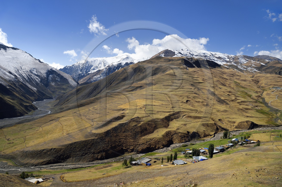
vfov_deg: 49.5
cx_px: 141
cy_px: 94
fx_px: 203
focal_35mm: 26
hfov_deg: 69.4
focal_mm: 26
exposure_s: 1/800
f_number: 9
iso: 200
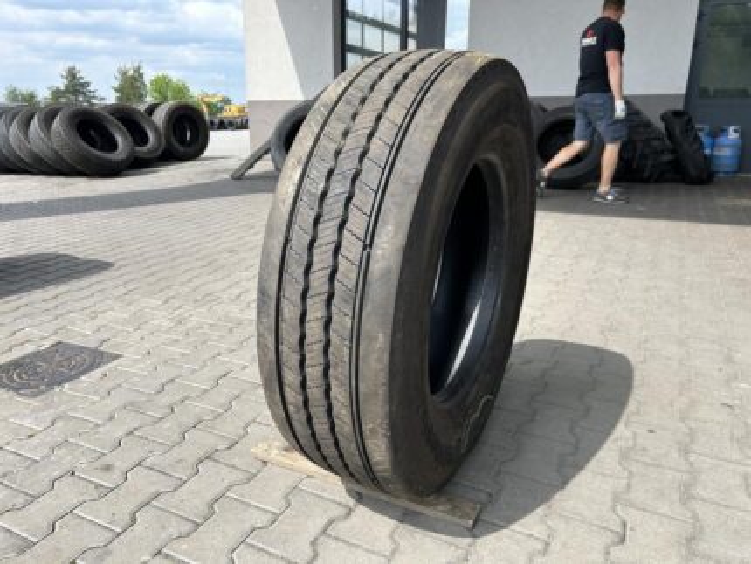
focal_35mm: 26
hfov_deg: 67.3
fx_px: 564
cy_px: 282
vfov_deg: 53.1
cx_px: 376
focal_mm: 5.7
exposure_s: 1/1869
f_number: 1.5
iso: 50
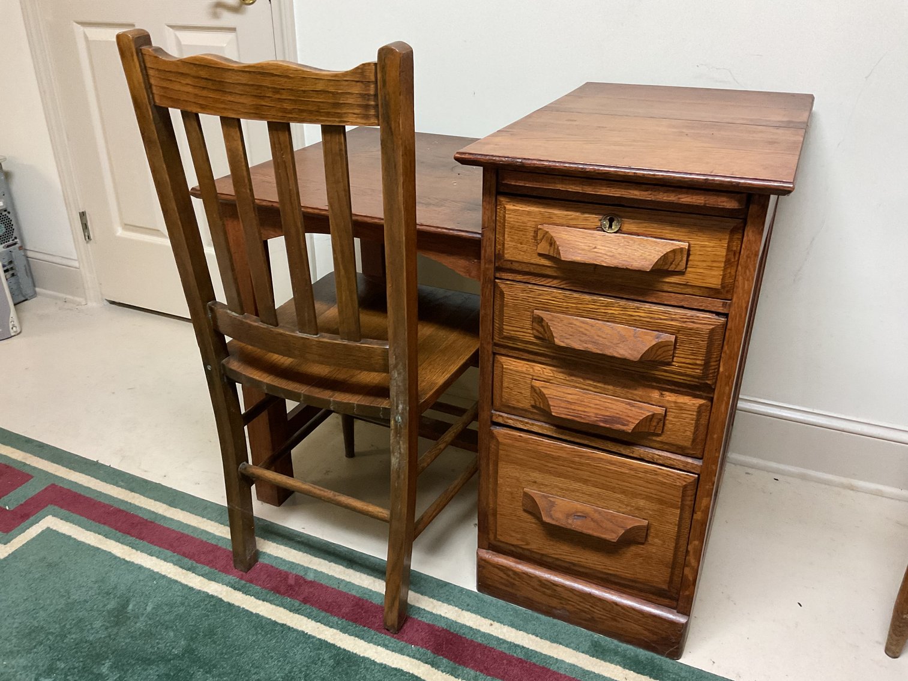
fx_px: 761
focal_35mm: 29
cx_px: 454
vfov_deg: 48.2
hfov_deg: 61.7
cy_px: 340
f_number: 1.8
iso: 200
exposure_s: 1/60
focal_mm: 3
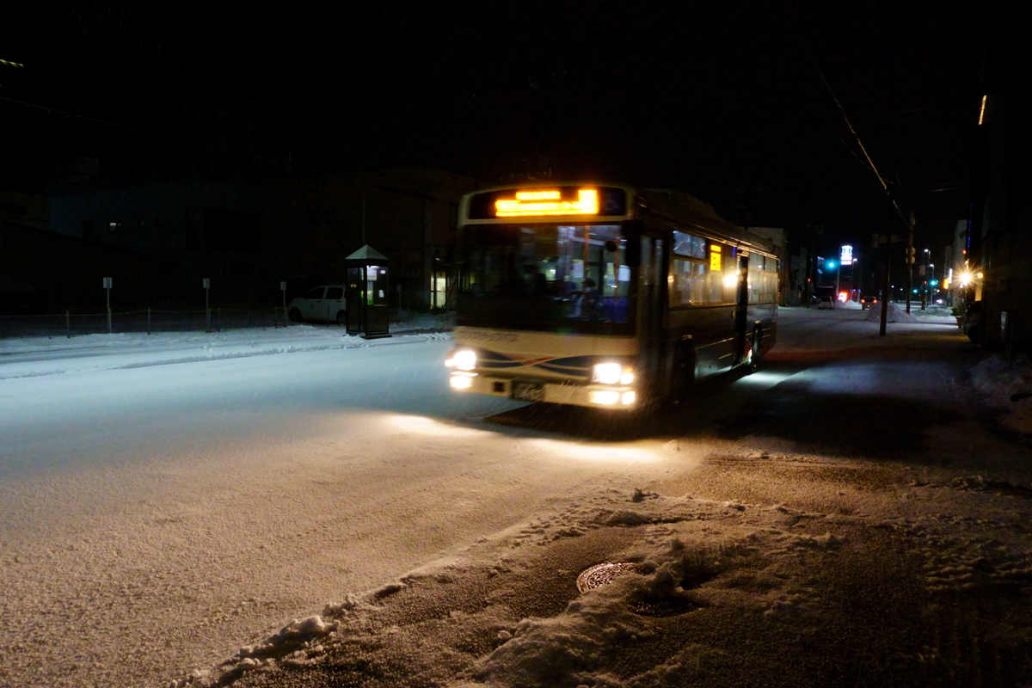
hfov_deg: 73.7
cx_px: 516
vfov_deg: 53.1
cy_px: 344
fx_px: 688
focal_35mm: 24
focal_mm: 16
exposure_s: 1/30
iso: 5000
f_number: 8
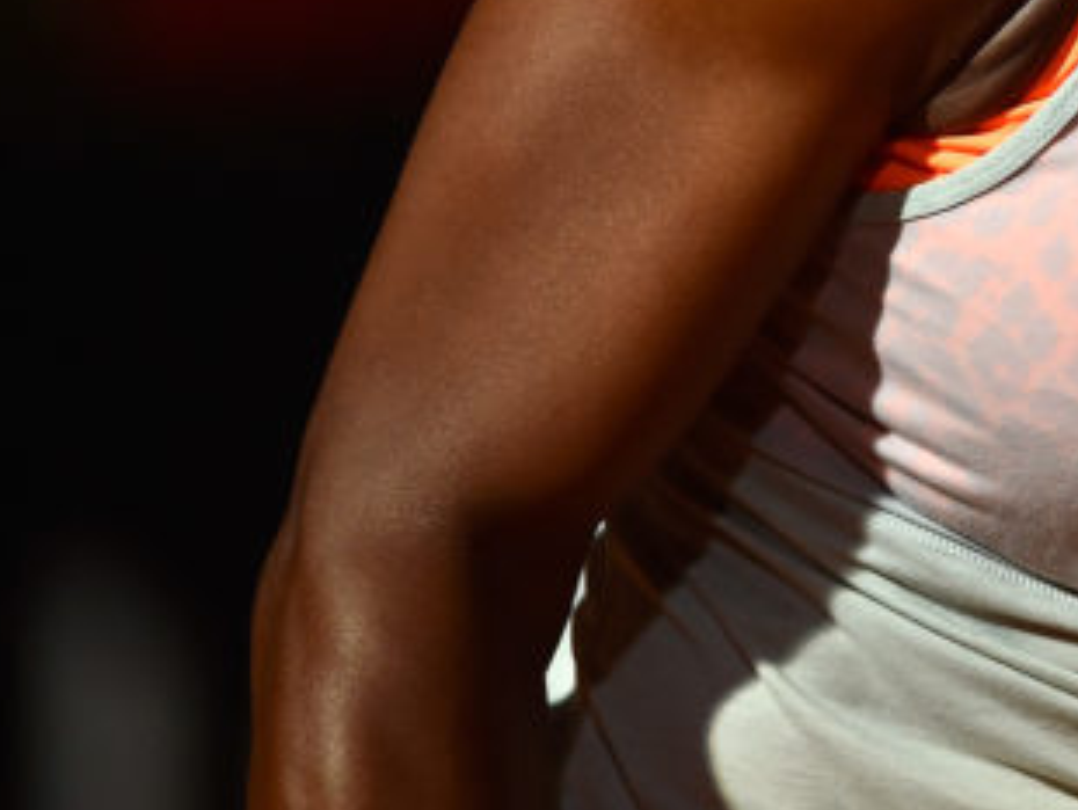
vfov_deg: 1.2
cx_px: 1753
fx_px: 39549
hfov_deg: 1.6
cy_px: -313
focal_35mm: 1269
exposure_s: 1/2000
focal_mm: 400
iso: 1250
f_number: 2.8
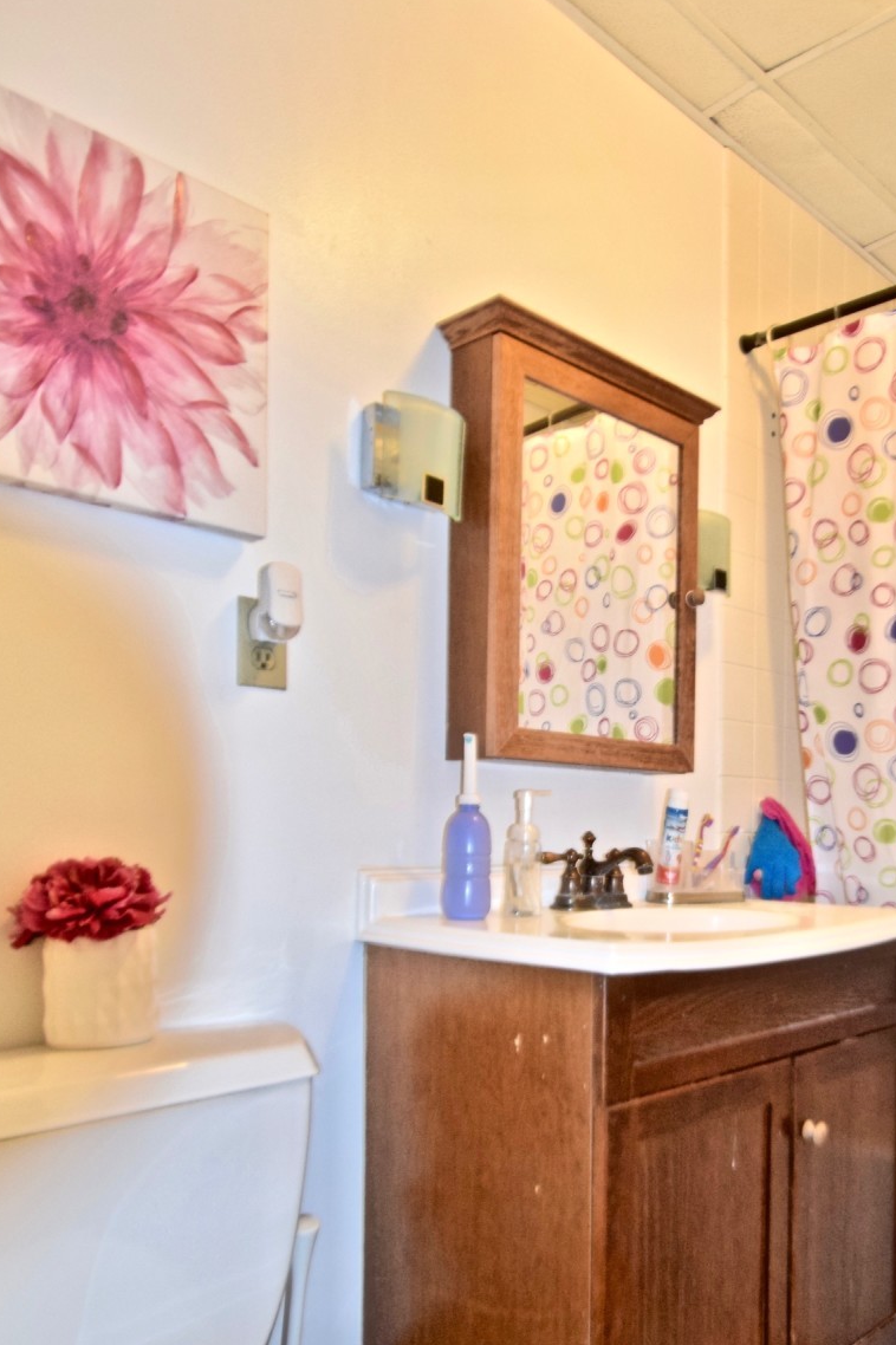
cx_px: 640
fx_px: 1009
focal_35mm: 27
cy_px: 817
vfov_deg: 66.7
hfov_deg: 46.6
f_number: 4
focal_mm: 10
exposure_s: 1/60
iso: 800
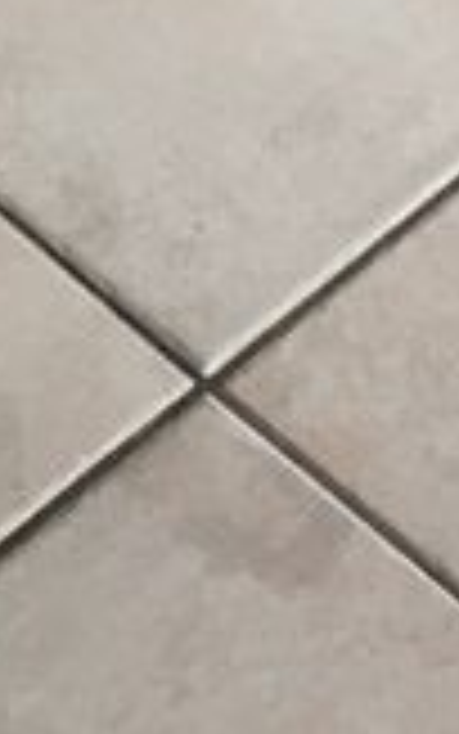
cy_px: -1333
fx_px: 3779
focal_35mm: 189
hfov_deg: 6.9
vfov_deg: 9.2
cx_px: 4
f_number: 2.2
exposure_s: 1/33
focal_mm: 4.15
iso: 40
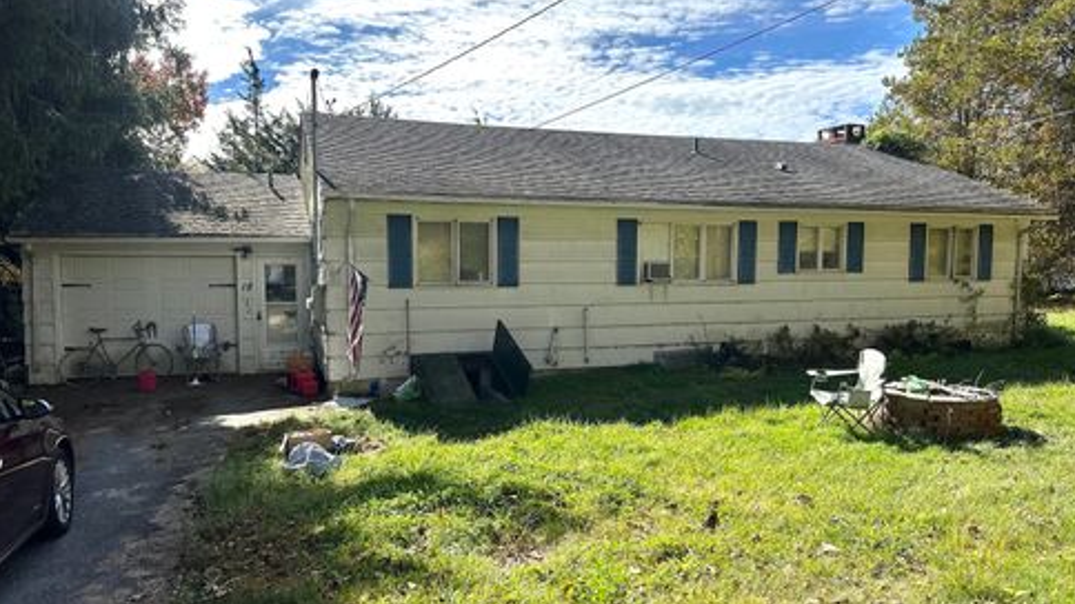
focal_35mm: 27
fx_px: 769
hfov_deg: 69.9
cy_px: 319
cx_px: 533
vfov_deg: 42.9
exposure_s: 1/3861
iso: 80
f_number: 1.78
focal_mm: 6.86
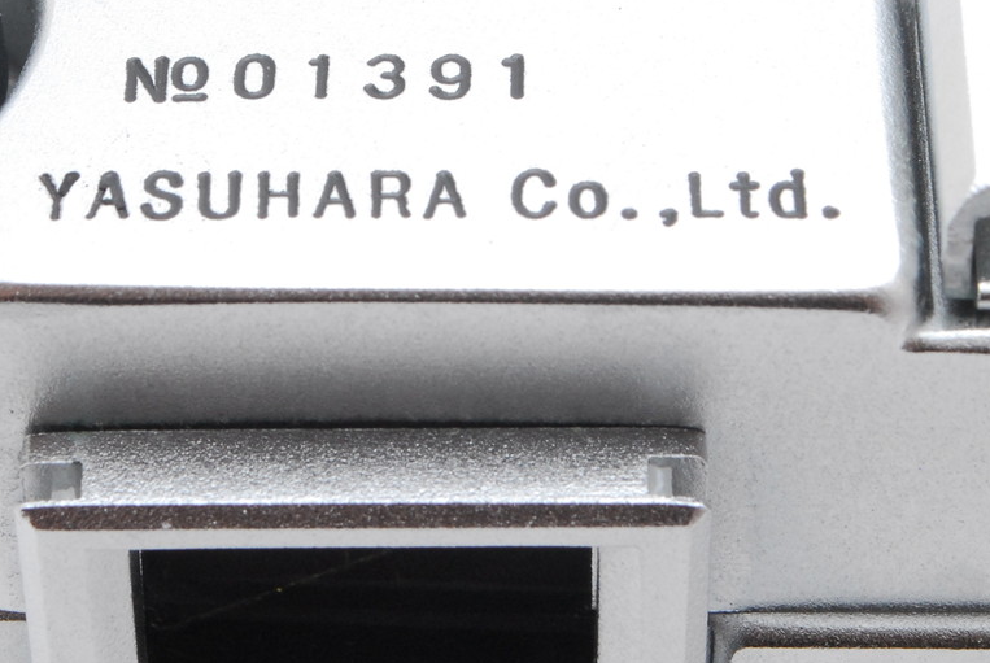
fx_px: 4765
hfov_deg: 11.9
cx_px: 518
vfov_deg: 8.0
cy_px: 251
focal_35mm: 173
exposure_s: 1/100
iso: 500
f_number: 18
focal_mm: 55
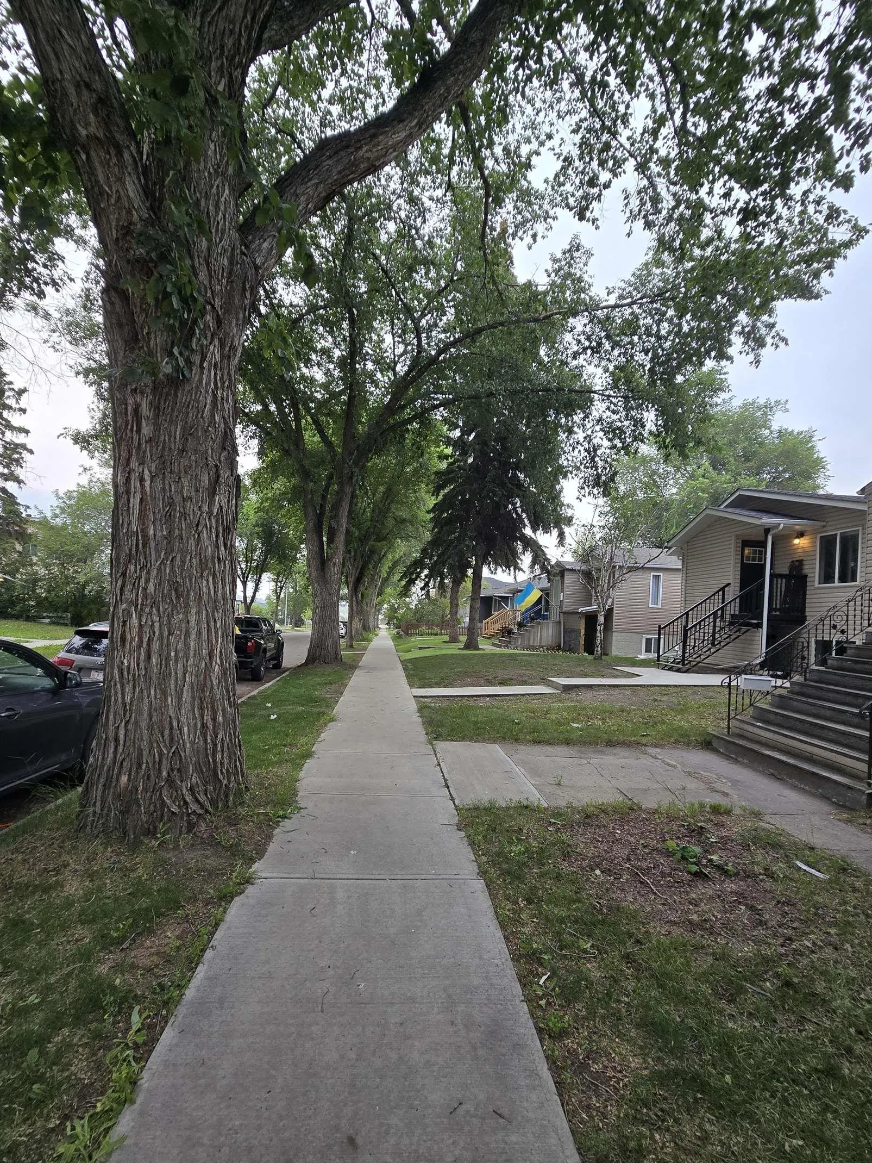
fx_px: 470
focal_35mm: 14
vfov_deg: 102.0
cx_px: 417
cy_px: 612
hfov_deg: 85.6
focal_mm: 2.2
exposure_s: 1/213
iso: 50
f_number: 2.2
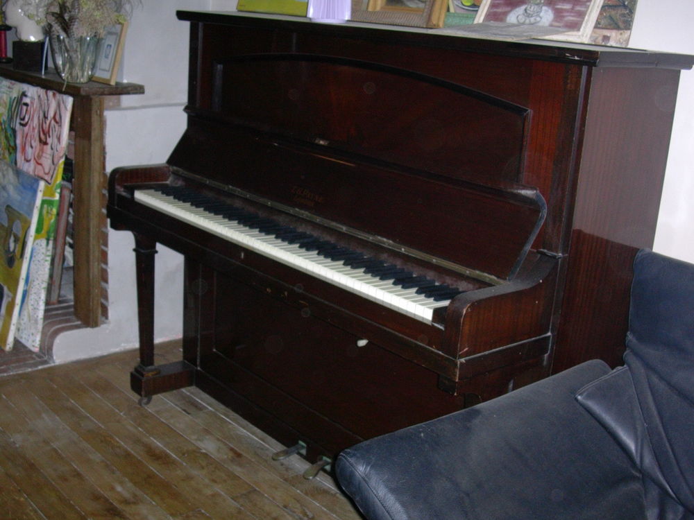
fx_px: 902
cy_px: 260
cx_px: 347
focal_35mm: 45
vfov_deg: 32.2
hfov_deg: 42.1
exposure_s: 1/64
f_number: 2.9
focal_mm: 6.7
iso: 79
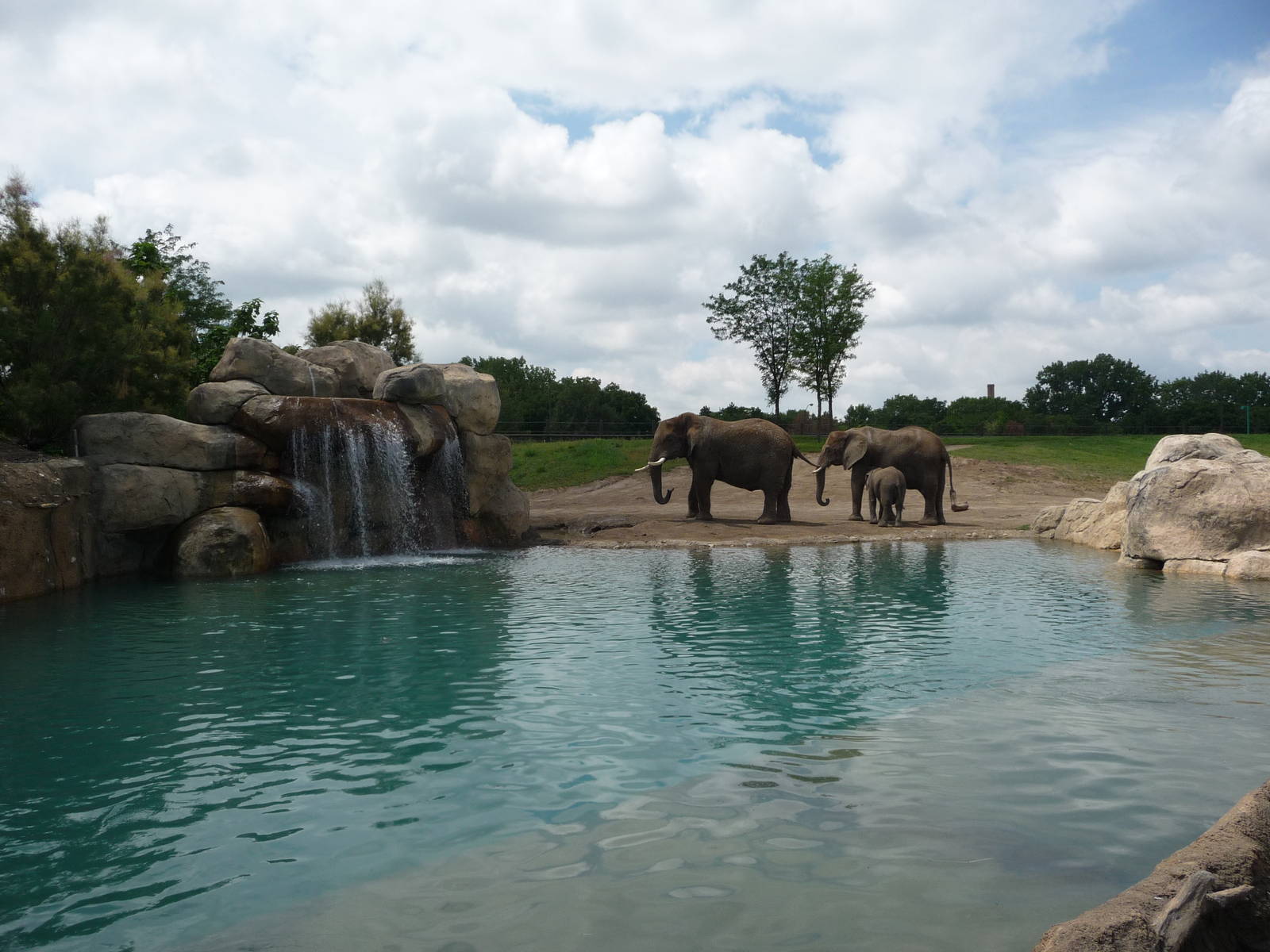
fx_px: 1027
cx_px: 635
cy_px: 476
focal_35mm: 28
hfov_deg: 63.4
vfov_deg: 49.7
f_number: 8
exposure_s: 1/250
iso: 100
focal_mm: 4.7
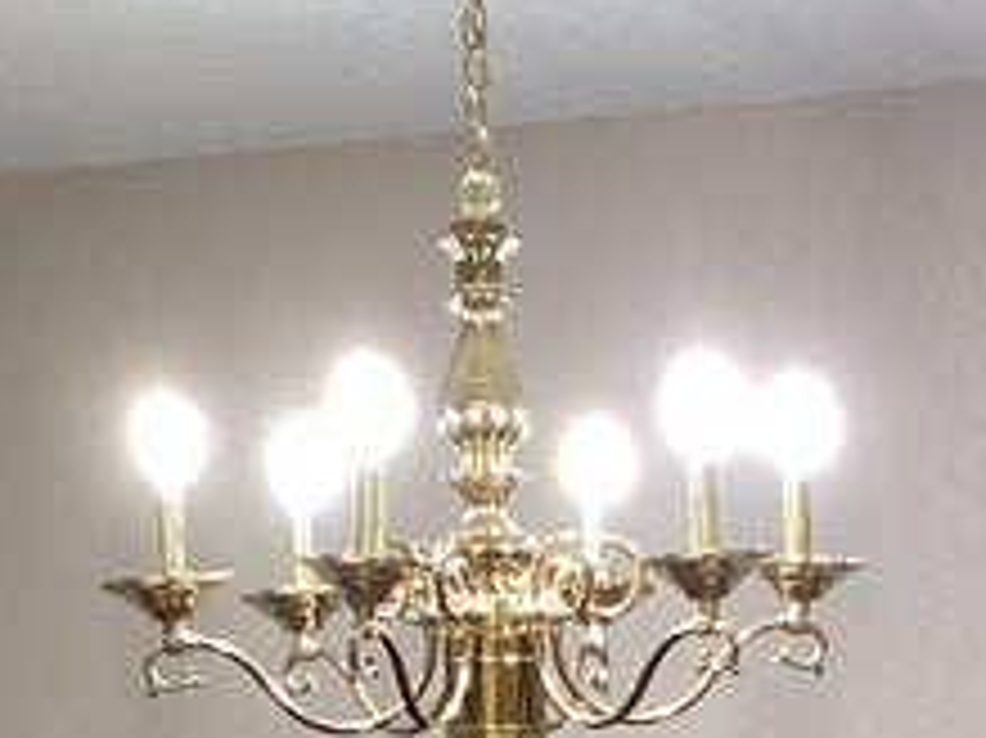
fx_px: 3445
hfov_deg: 16.2
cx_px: 678
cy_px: 1202
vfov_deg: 11.6
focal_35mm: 121
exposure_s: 1/60
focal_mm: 3.3
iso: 160
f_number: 2.4
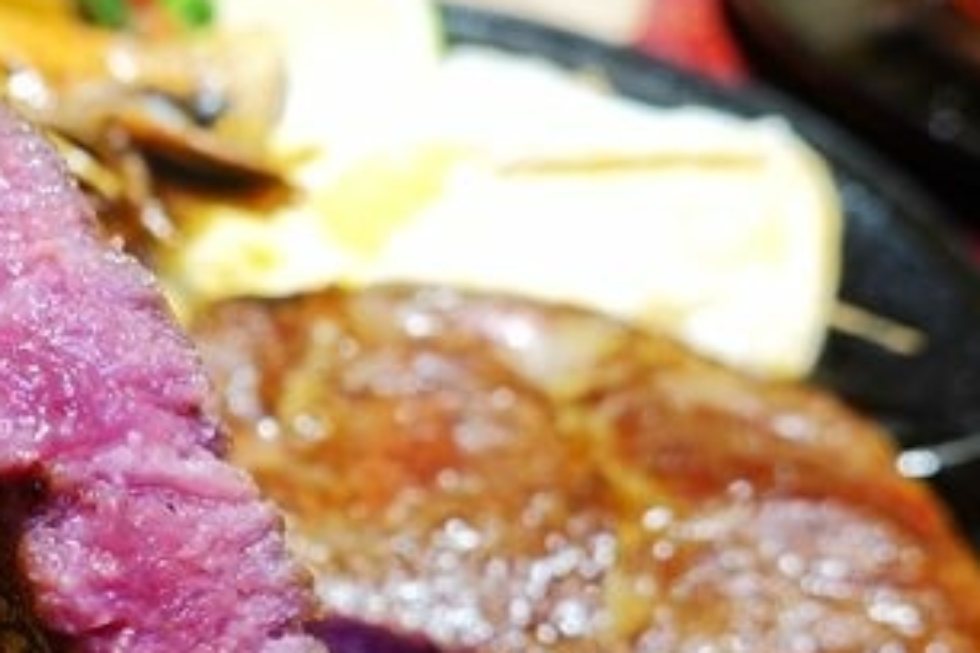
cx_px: 99
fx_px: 1388
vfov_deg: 26.3
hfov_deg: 36.5
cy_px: 443
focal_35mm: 51
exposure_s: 1/30
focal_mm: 9
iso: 160
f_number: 2.8
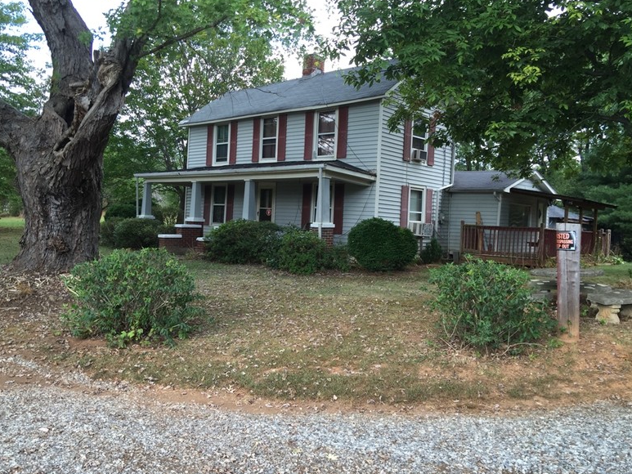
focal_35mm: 30
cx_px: 310
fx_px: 548
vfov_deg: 46.8
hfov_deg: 60.0
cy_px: 234
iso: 32
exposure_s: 1/124
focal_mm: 4.15
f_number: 2.2
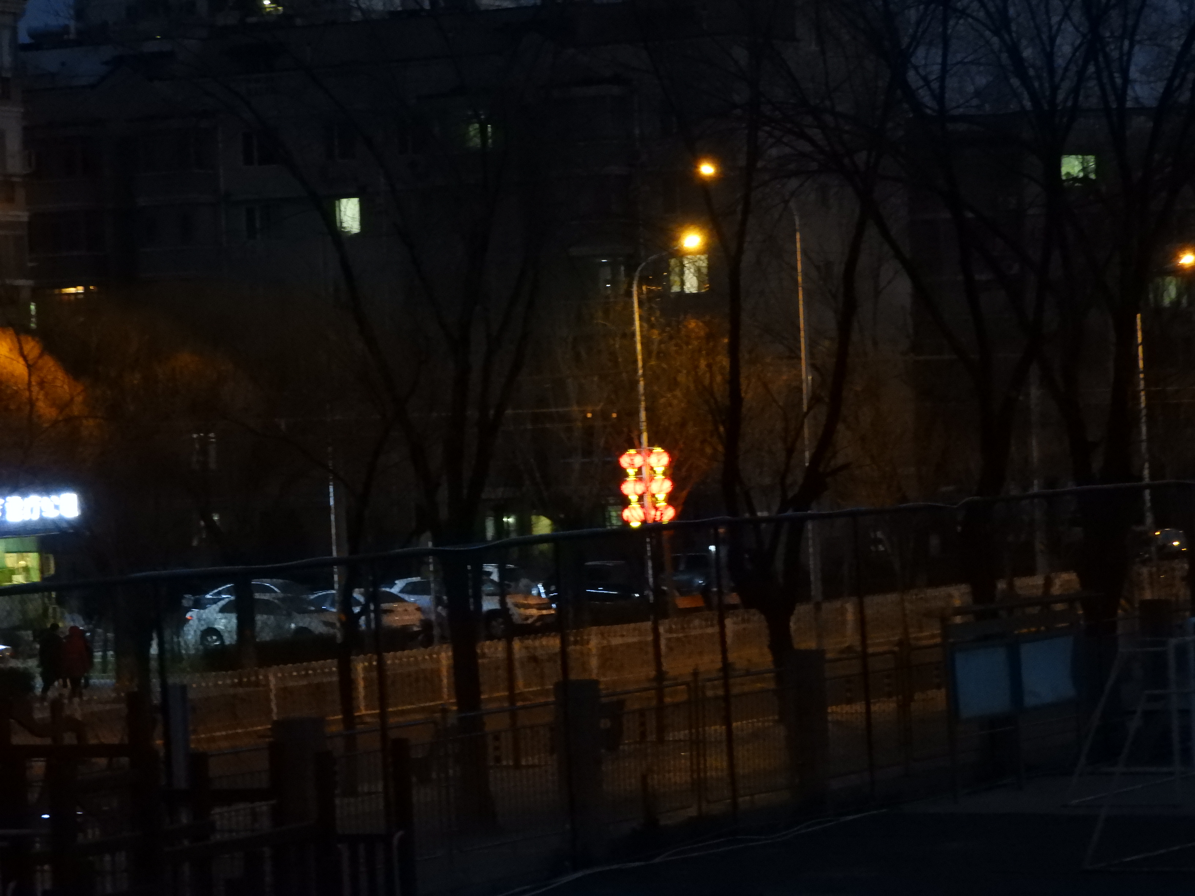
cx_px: 598
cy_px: 448
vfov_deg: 11.0
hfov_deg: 14.6
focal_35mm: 135
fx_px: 4660
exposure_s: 1/15
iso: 1600
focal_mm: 24.2
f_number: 5
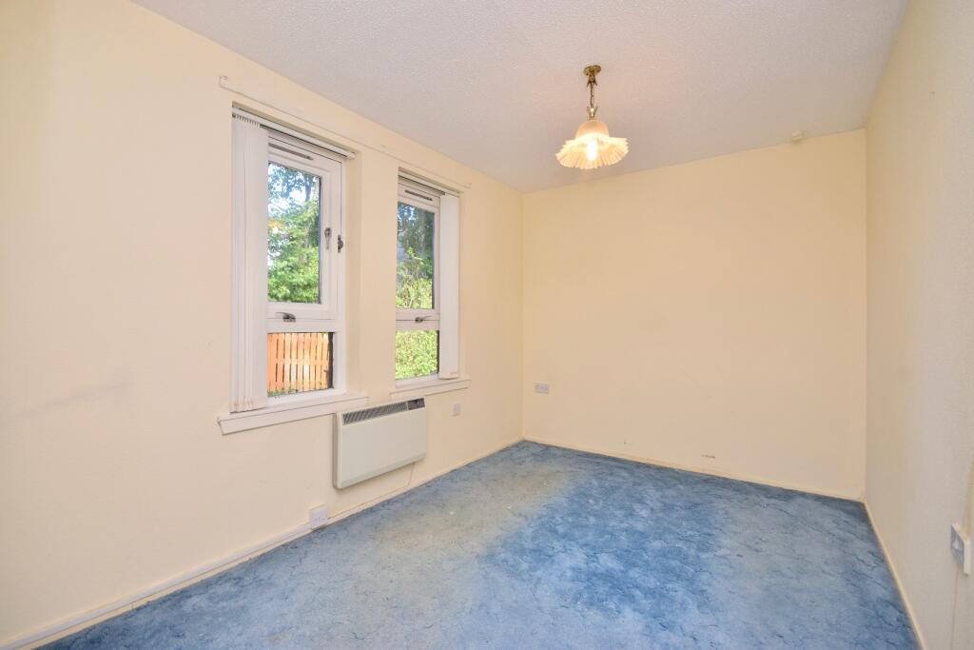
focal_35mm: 15
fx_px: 406
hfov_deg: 100.4
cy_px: 325
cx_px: 487
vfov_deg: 77.3
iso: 800
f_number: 8
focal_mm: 10
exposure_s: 1/80
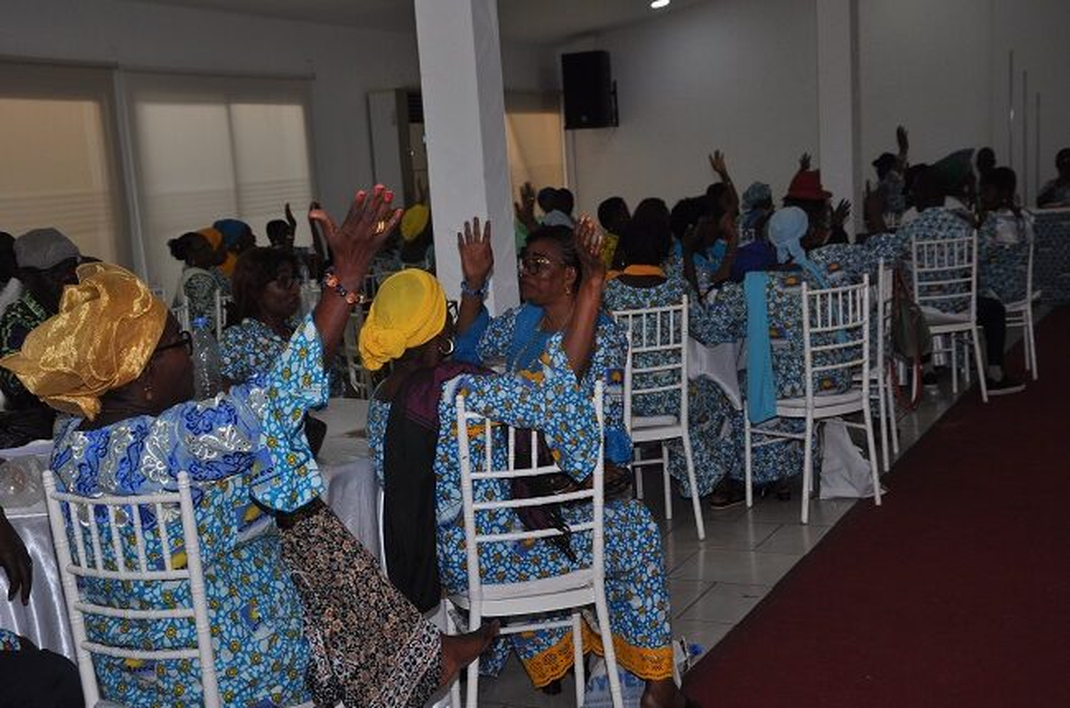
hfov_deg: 41.2
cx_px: 535
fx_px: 1423
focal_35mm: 48
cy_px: 354
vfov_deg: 27.9
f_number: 9
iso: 400
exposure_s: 1/125
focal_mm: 32
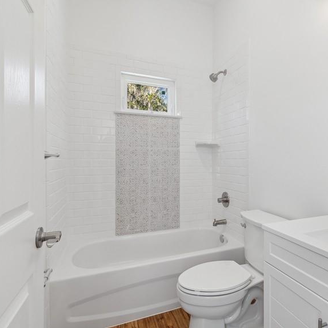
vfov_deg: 74.8
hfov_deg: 73.0
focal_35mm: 20
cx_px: 213
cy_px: 157
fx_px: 214
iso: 200
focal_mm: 10
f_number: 8
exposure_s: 1/40
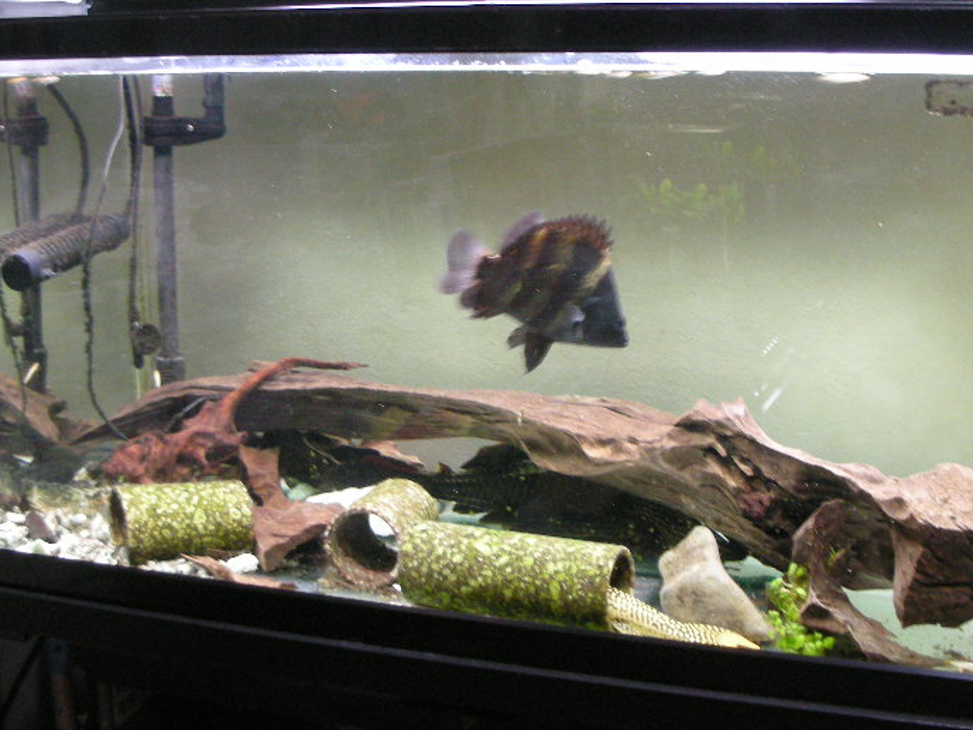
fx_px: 1462
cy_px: 289
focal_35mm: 52
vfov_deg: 28.0
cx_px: 508
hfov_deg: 36.8
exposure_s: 1/8.2
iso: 200
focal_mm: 5.8
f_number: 2.8
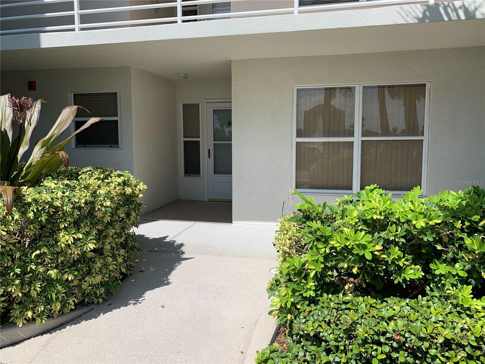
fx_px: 364
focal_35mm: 26
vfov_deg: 53.1
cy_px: 182
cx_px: 242
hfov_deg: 67.3
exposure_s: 1/2481
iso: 25
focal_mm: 4.25
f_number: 1.8
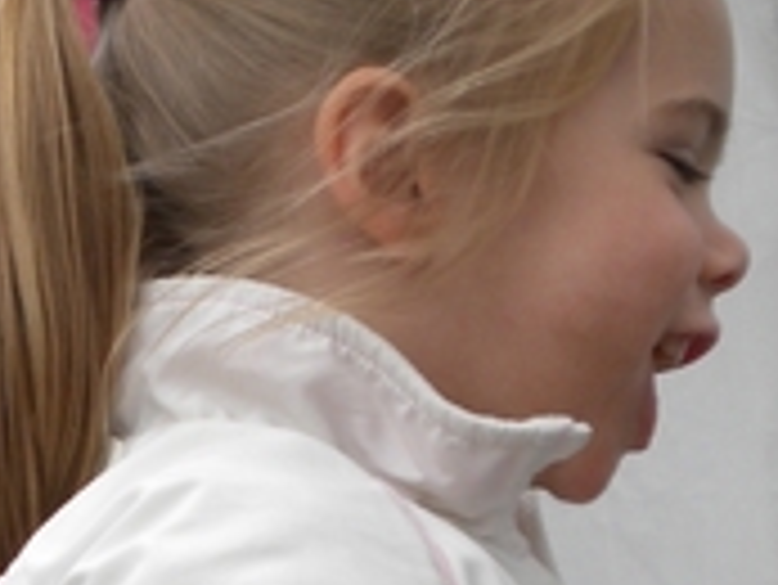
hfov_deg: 10.9
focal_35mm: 180
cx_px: 45
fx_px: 4048
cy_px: 616
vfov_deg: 8.2
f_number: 3.9
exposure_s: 1/355
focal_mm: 9.3
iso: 80
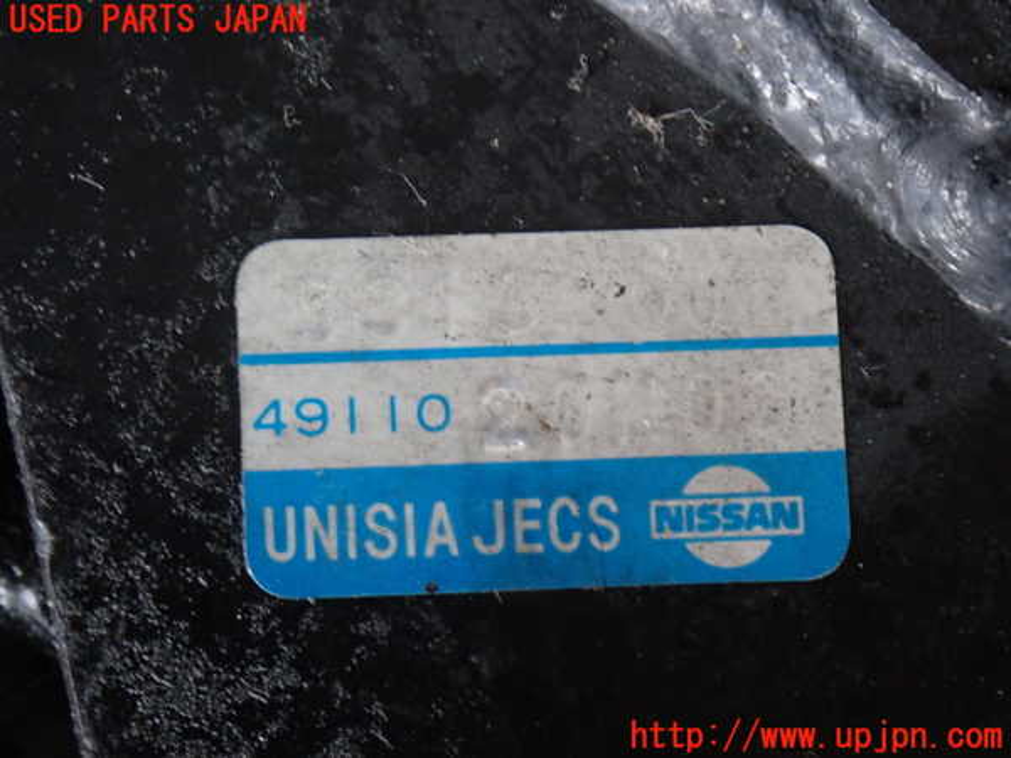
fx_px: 2921
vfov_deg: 14.8
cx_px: 506
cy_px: 379
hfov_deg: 19.6
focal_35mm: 100
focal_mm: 18
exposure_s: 1/25
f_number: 4.9
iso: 800
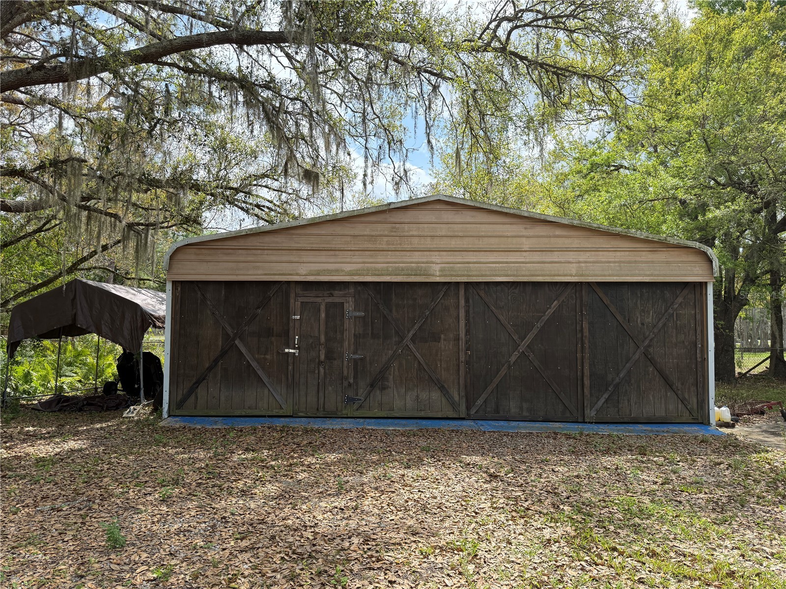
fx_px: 545
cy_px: 294
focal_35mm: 24
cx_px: 393
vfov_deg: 56.8
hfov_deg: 71.6
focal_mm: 6.76
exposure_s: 1/1901
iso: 100
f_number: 1.78
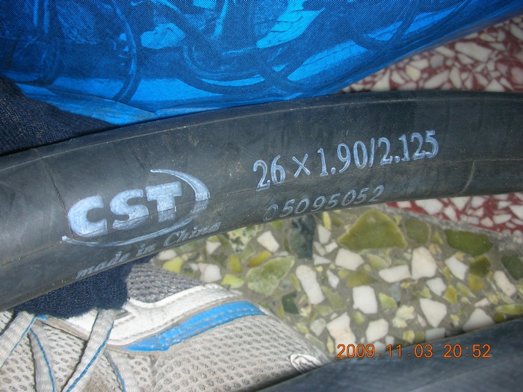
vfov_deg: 31.5
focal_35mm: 46
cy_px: 196
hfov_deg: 41.2
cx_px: 262
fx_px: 695
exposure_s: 1/60.1
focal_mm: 7.7
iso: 50
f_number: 9.9
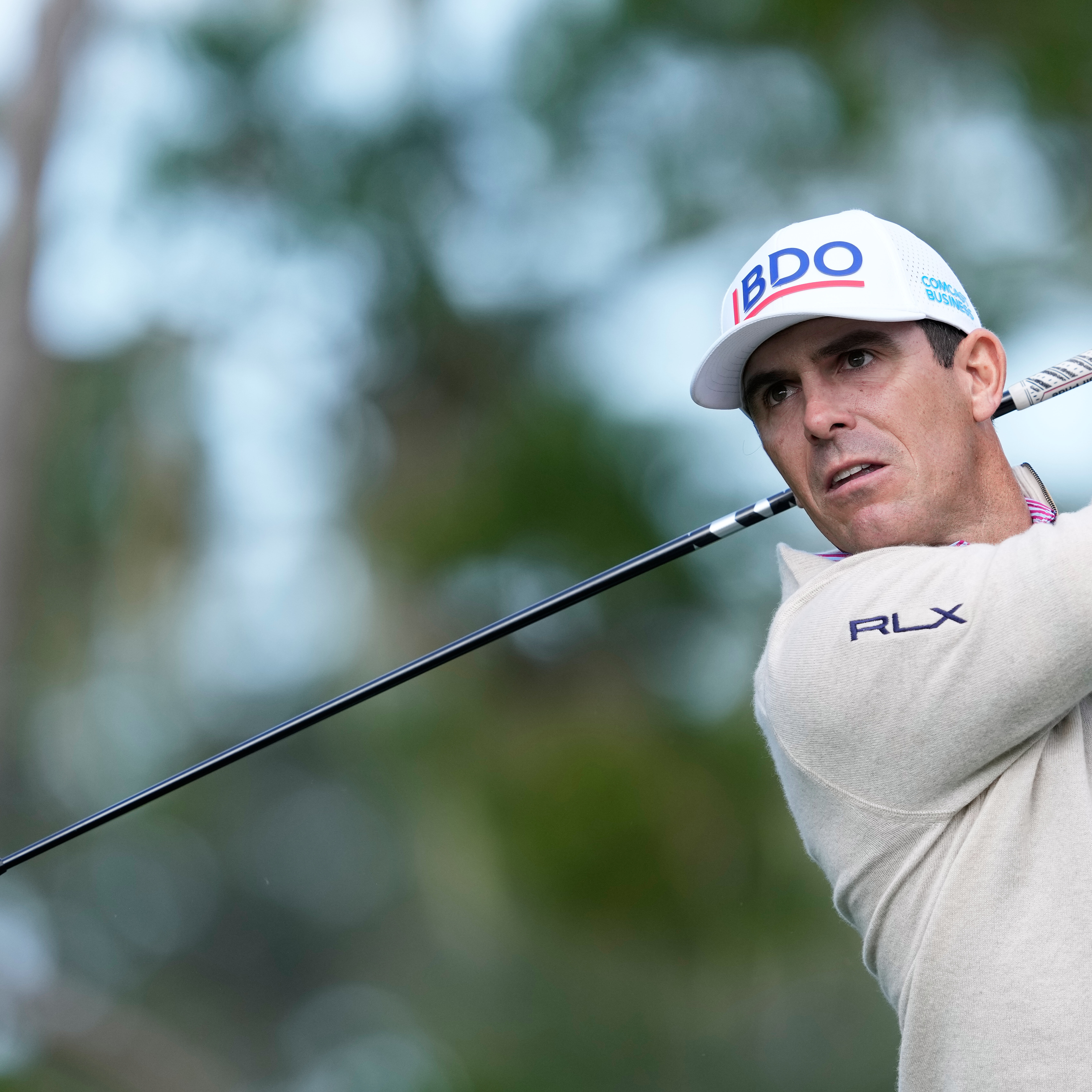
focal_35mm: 542
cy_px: 556
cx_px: 731
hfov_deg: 3.2
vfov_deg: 3.2
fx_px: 19344
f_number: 3.5
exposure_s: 1/3200
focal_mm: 400
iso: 800
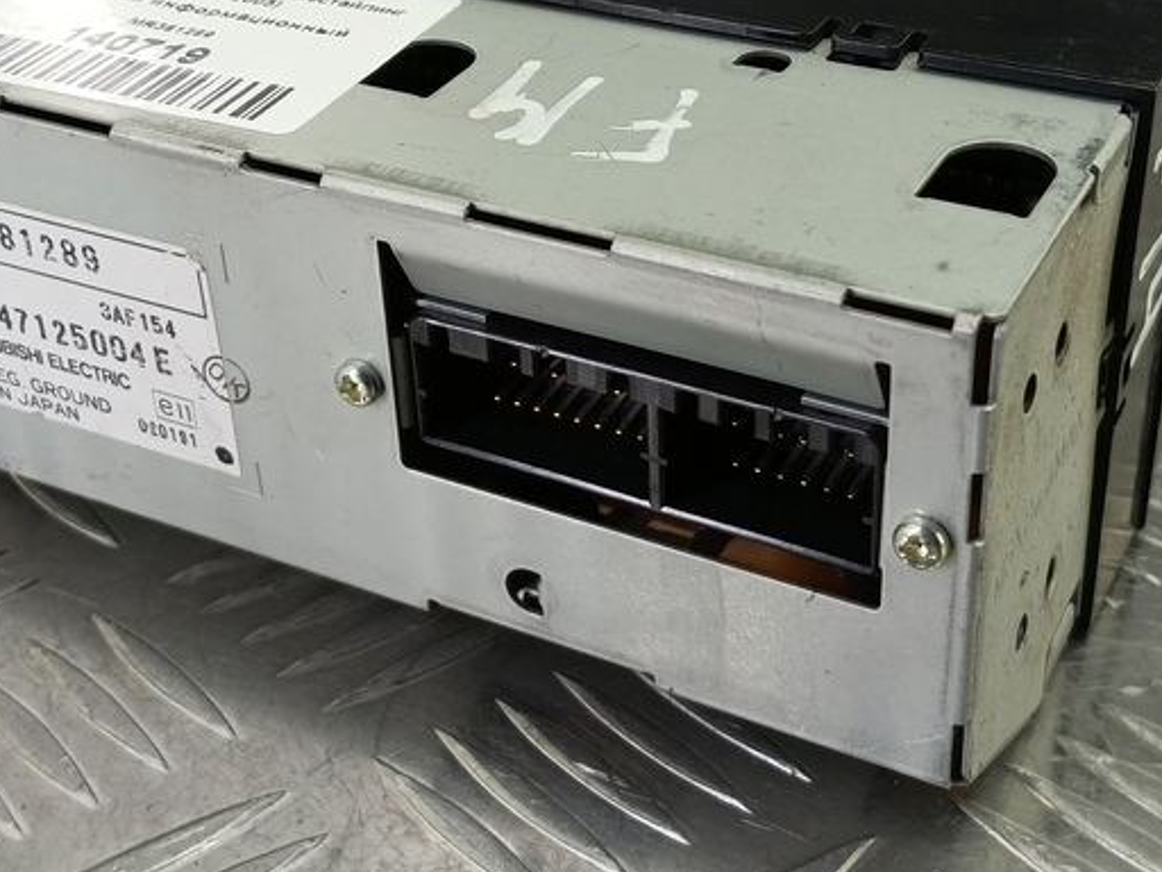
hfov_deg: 41.2
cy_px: 268
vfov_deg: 31.2
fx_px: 1544
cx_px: 567
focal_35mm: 46
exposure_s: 1/50
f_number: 1.6
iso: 130
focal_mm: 4.11
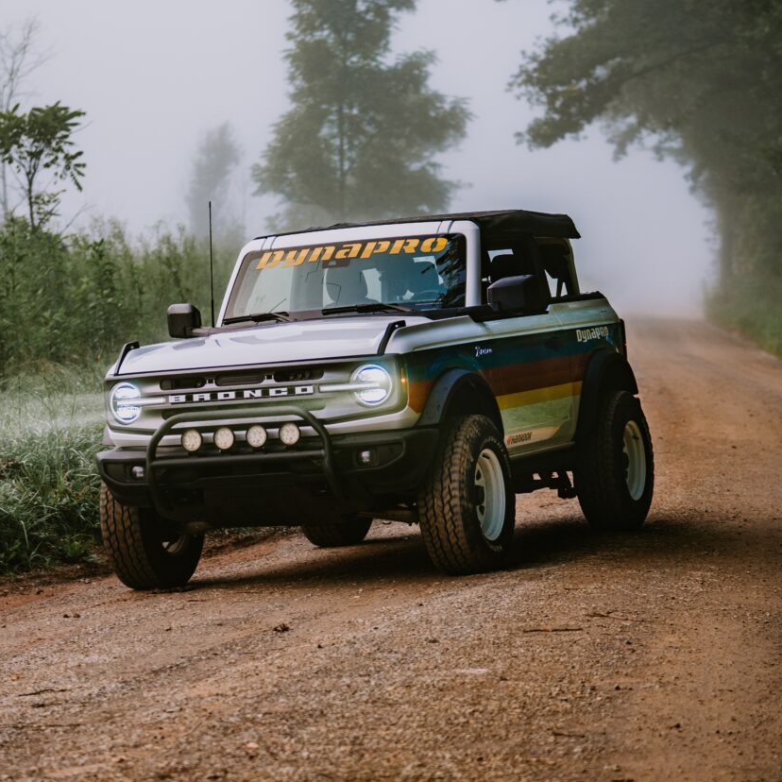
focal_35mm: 117
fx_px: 2990
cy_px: 411
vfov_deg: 14.9
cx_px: 325
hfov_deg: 14.9
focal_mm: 76
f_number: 2.8
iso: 125
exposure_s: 1/250
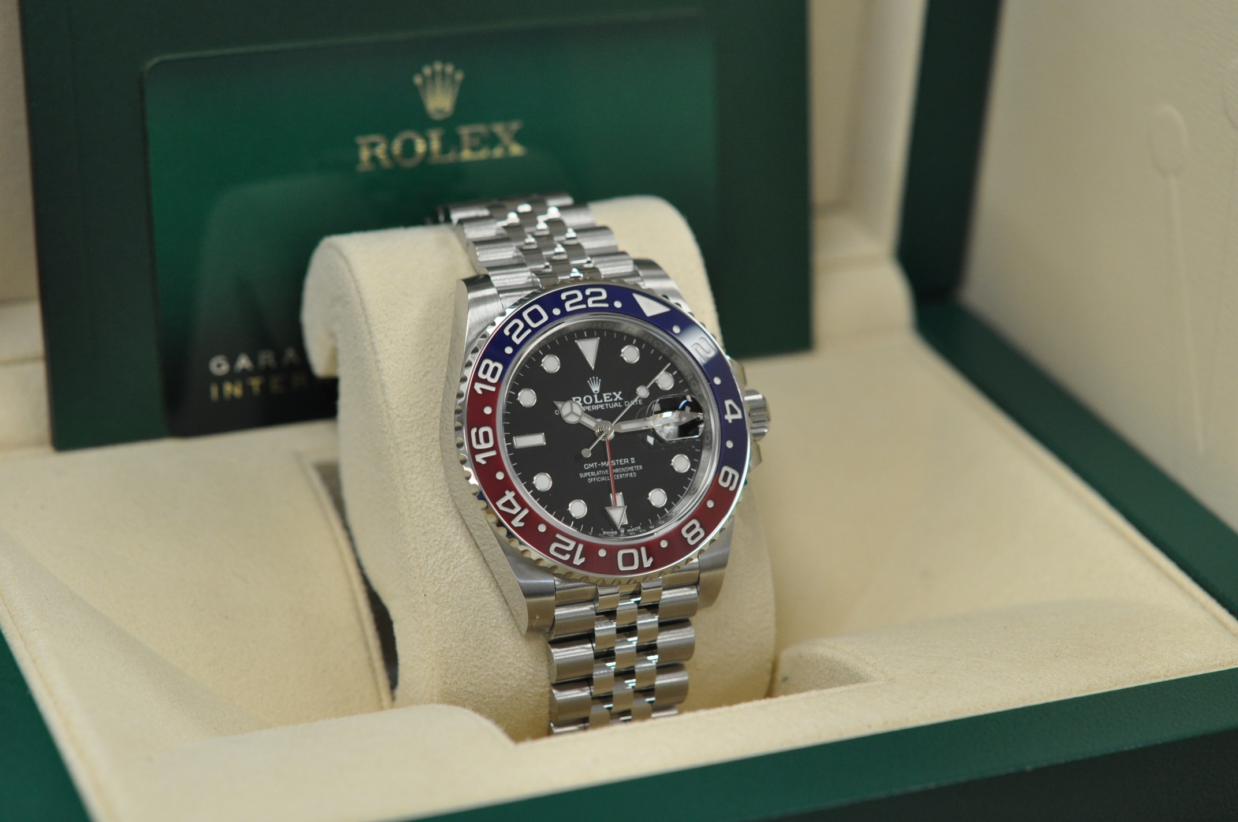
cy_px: 411
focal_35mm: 90
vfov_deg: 15.2
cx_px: 619
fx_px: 3091
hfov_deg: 22.6
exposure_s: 1/125
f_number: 5.6
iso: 800
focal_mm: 60
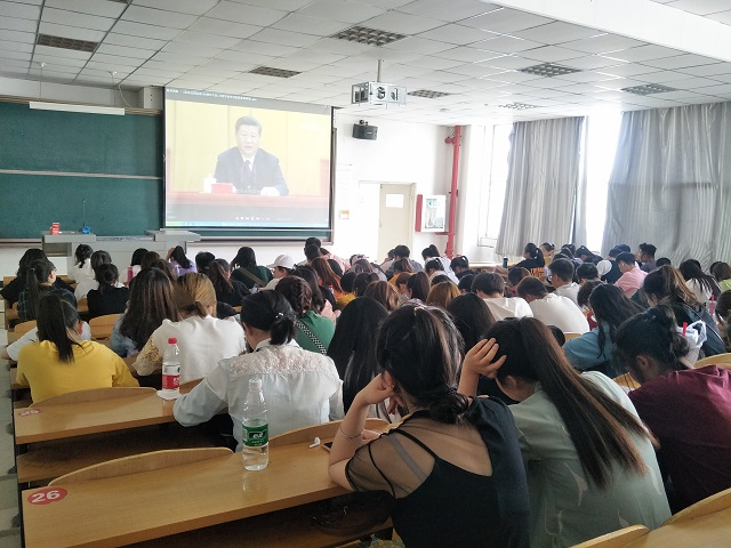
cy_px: 274
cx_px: 366
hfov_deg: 71.6
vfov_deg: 56.8
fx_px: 507
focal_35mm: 24
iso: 408
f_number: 1.7
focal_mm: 4.1
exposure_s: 1/33
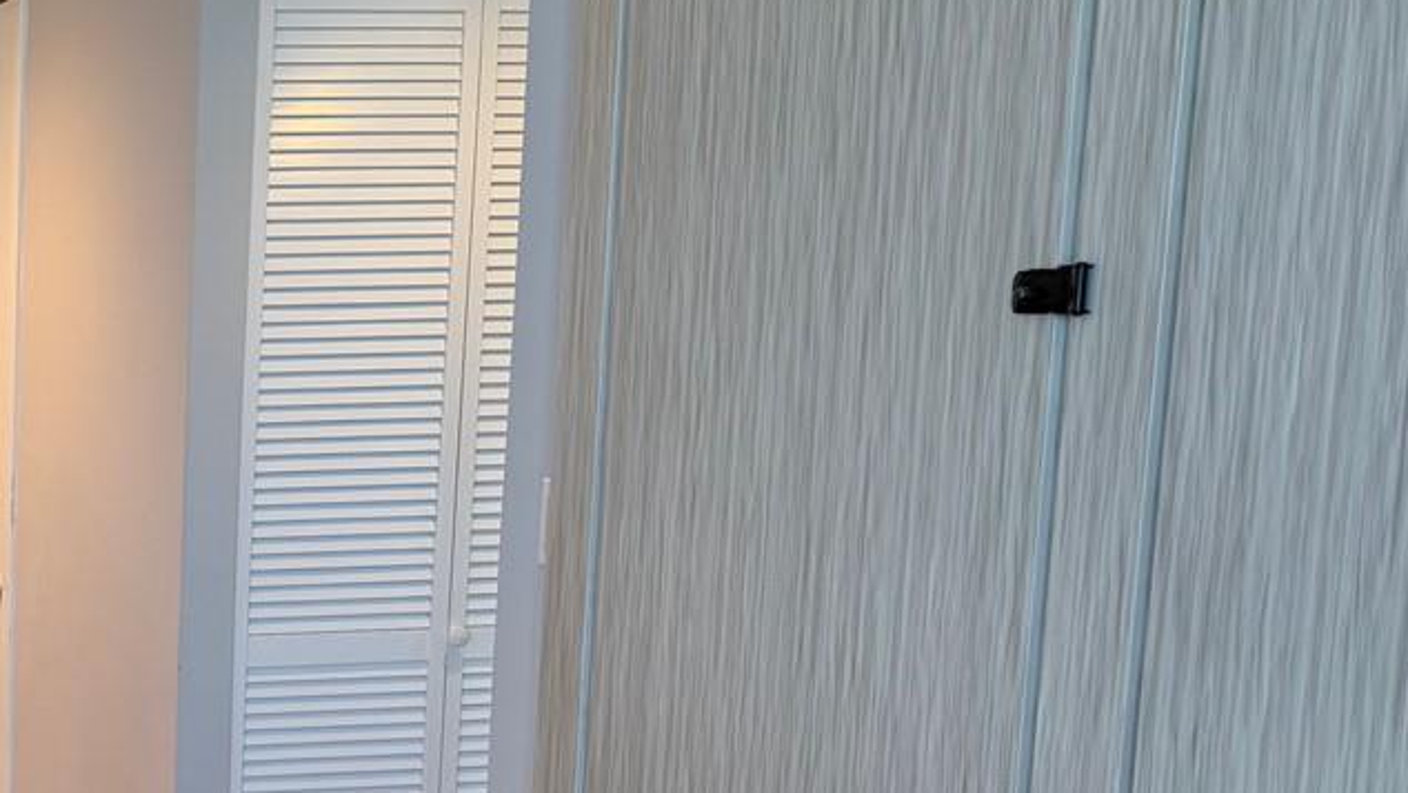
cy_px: 786
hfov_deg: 27.4
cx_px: -355
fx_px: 2465
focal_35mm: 66
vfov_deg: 17.8
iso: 100
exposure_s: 1/120
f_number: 1.78
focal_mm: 6.76
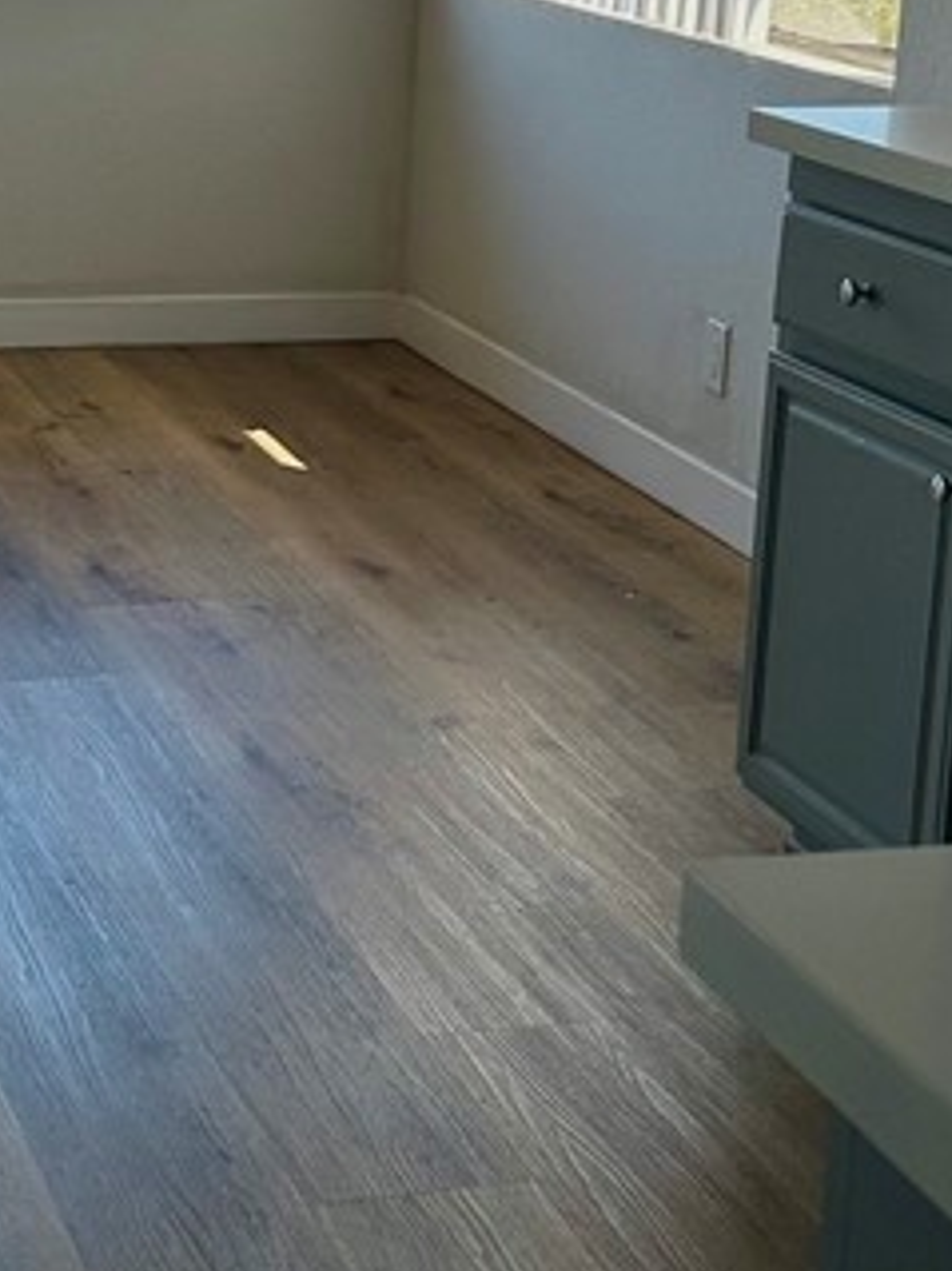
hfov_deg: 18.9
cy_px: 470
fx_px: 2825
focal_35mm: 77
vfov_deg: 25.3
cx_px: 163
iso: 80
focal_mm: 6.86
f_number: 1.78
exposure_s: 1/822
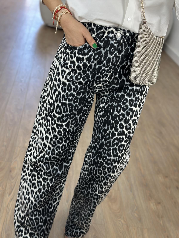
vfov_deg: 39.7
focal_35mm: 48
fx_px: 331
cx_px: 90
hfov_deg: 30.3
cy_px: 119
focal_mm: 6.86
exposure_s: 1/100
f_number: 1.78
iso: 64
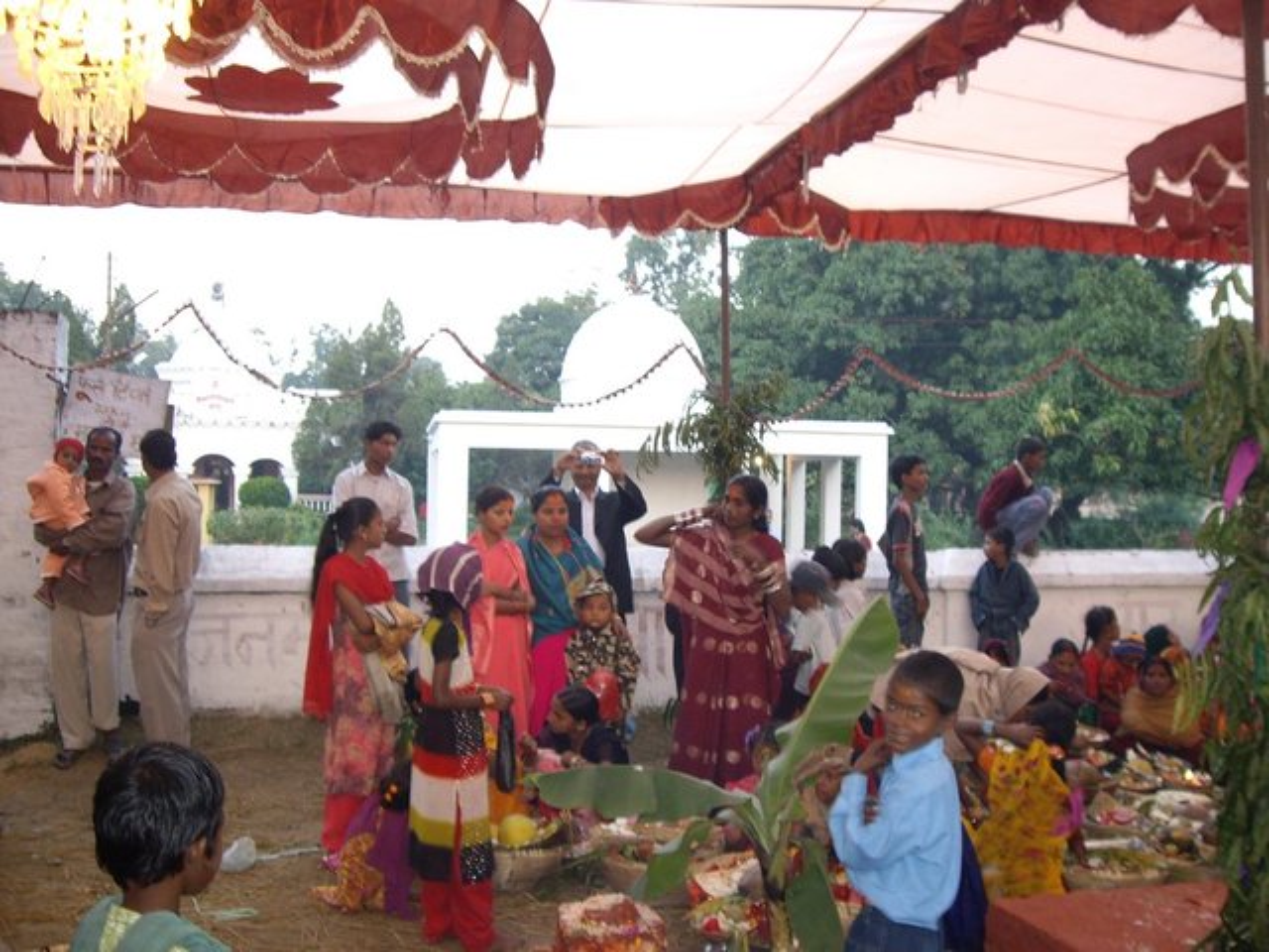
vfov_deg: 37.7
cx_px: 634
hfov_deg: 49.0
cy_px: 476
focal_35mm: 38
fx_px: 1393
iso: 100
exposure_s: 1/20
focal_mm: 6.2
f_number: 2.7
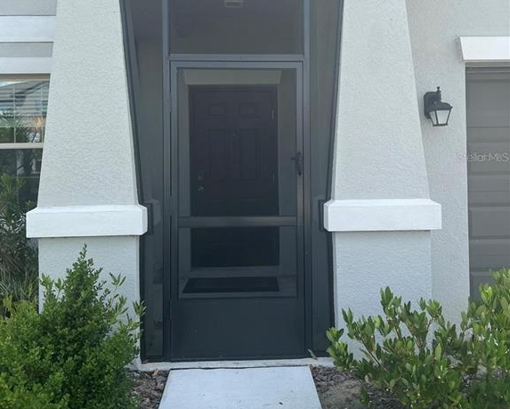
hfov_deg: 52.8
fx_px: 513
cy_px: 157
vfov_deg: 43.1
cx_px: 255
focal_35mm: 34
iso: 50
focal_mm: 5.7
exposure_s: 1/1972
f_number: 1.5
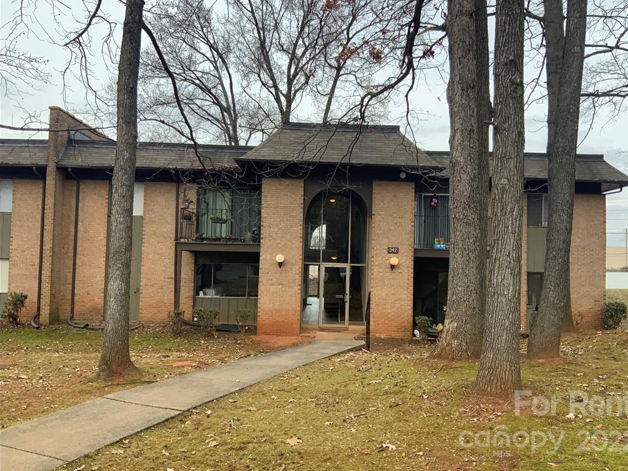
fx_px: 544
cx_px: 324
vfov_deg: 46.8
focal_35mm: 30
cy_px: 239
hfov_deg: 60.0
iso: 16
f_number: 1.8
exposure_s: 1/700
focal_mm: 3
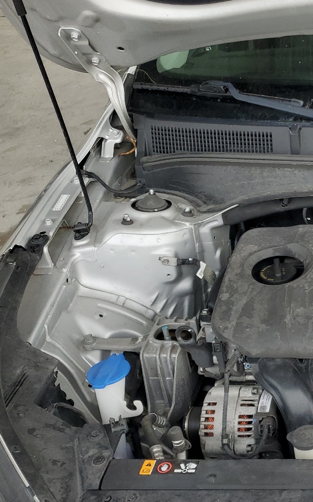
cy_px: 307
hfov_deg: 21.8
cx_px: 449
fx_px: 697
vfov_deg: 39.4
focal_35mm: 51
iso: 50
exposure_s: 1/161
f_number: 1.5
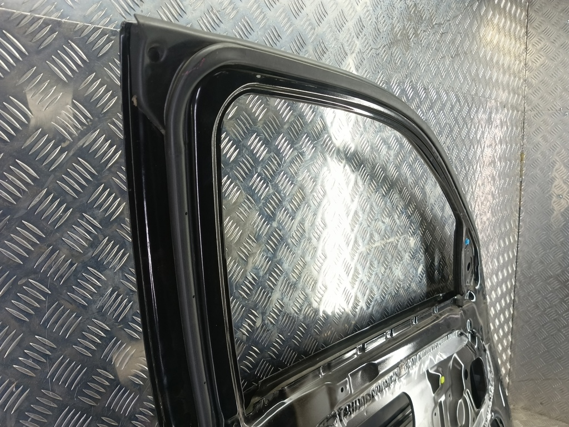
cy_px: 214
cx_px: 284
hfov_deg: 73.9
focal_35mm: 23
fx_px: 378
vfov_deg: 58.9
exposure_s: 1/50
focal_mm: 4.11
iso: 145
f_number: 1.6
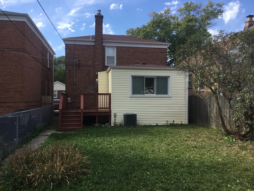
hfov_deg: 58.4
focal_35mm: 31
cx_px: 127
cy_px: 96
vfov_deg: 45.4
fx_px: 227
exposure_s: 1/657
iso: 25
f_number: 2.4
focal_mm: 3.3
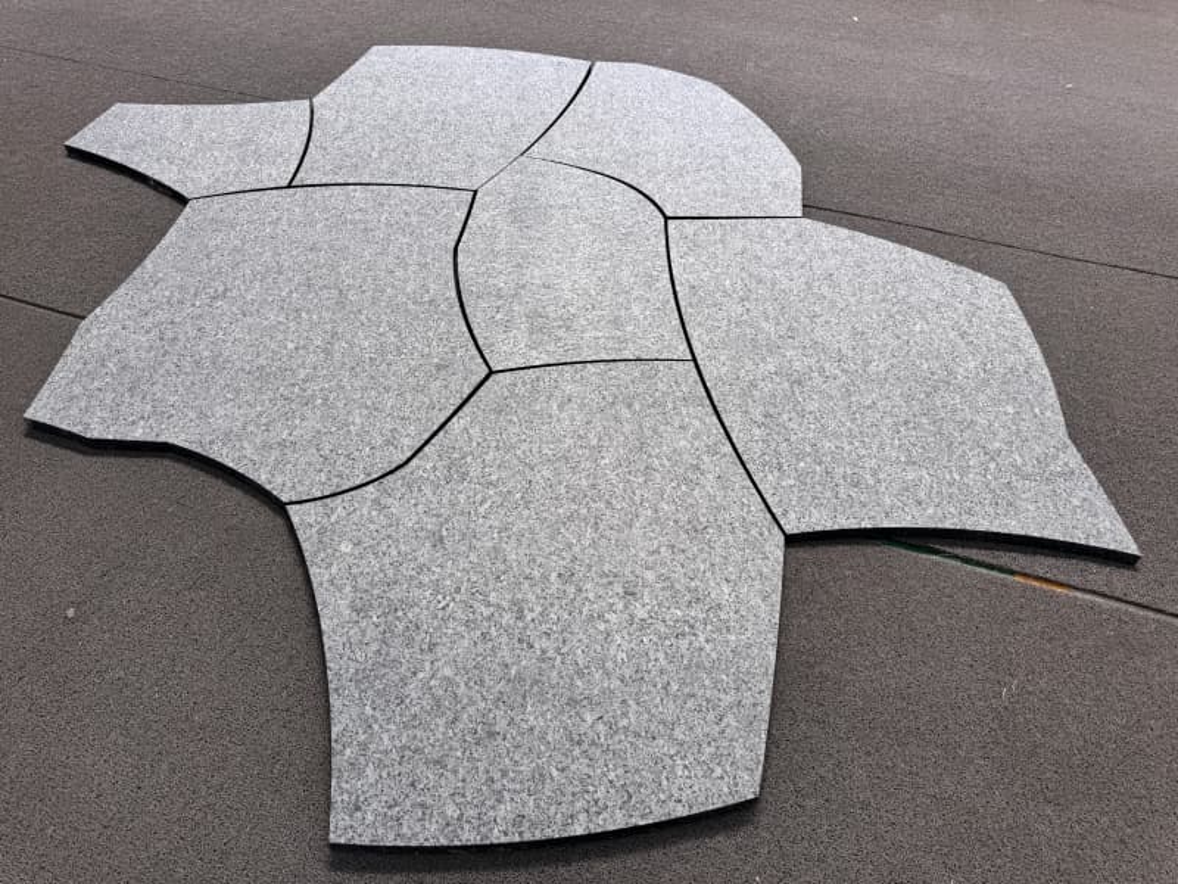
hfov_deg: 71.6
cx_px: 589
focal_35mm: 24
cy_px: 442
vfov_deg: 56.8
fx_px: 817
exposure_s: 1/464
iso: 80
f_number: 1.78
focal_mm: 6.76
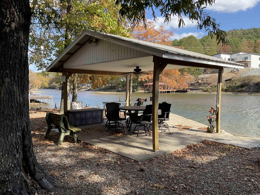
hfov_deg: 61.7
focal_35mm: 29
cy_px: 98
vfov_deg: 48.2
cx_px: 130
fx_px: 218
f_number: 1.8
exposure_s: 1/635
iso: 16
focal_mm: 3
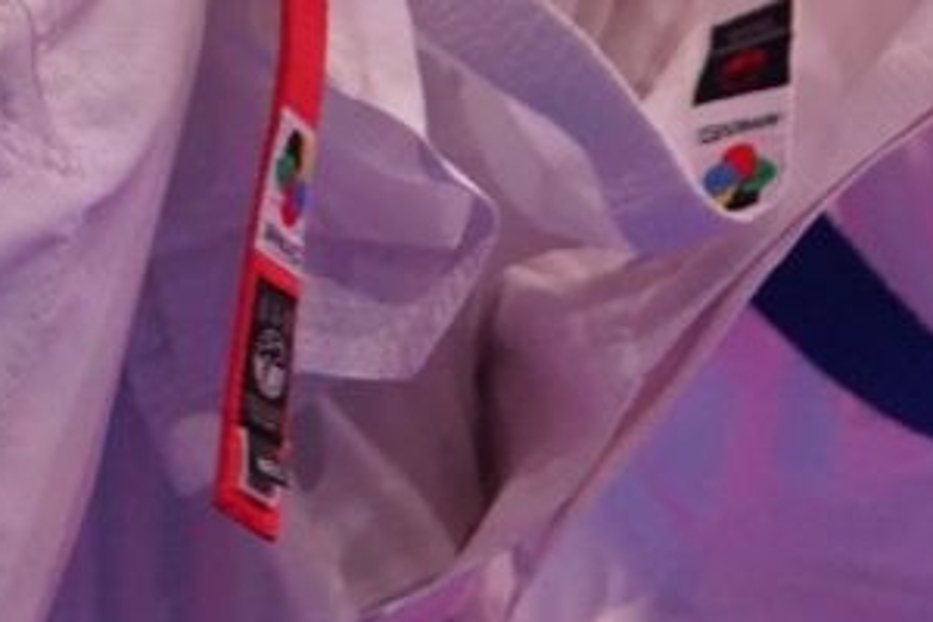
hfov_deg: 1.8
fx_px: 28921
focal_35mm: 1116
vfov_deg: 1.2
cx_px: -504
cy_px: -722
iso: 3200
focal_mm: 186
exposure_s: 1/1000
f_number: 2.8
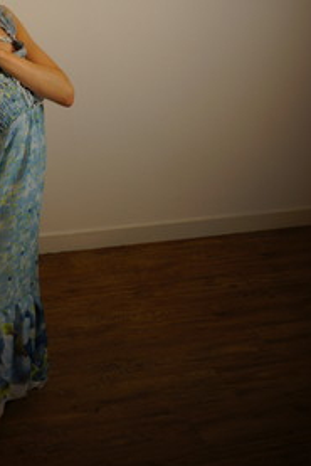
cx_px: -24
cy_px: 13
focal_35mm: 81
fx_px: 1048
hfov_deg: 16.4
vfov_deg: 24.1
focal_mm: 35
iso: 100
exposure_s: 1/80
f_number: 2.8
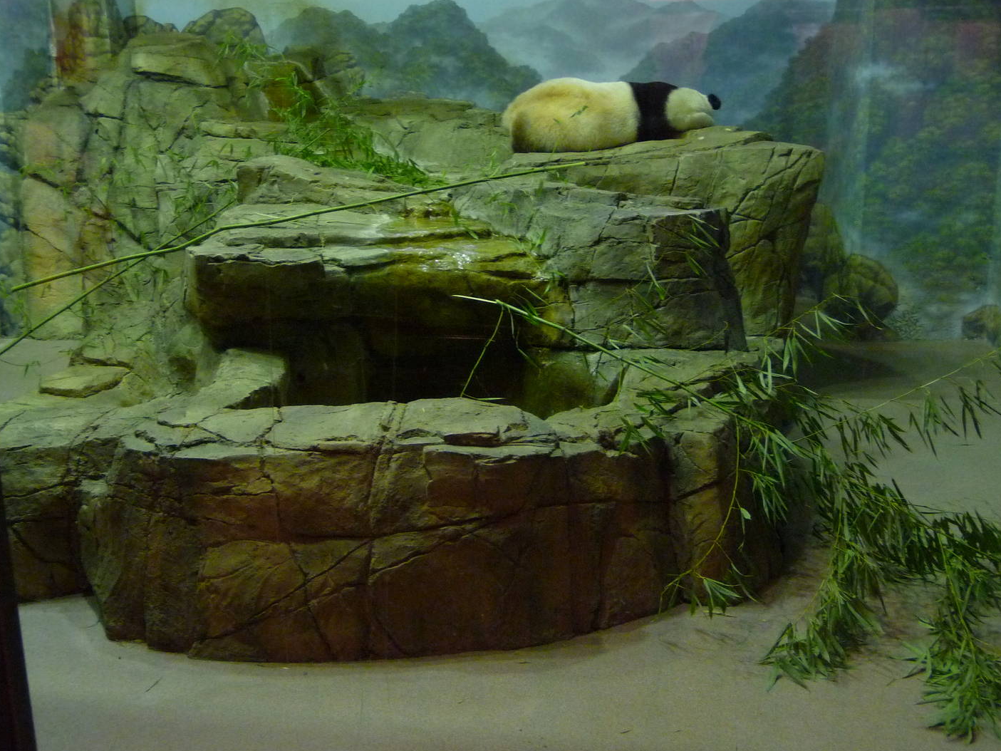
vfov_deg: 35.1
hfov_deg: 45.7
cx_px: 542
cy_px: 374
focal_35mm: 41
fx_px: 1186
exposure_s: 1/8
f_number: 3.7
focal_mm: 6
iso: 400
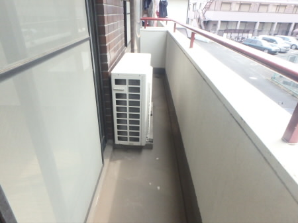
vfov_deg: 63.4
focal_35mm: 21
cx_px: 149
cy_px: 112
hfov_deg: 79.0
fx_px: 181
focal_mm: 3.7
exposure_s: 1/400
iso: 800
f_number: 6
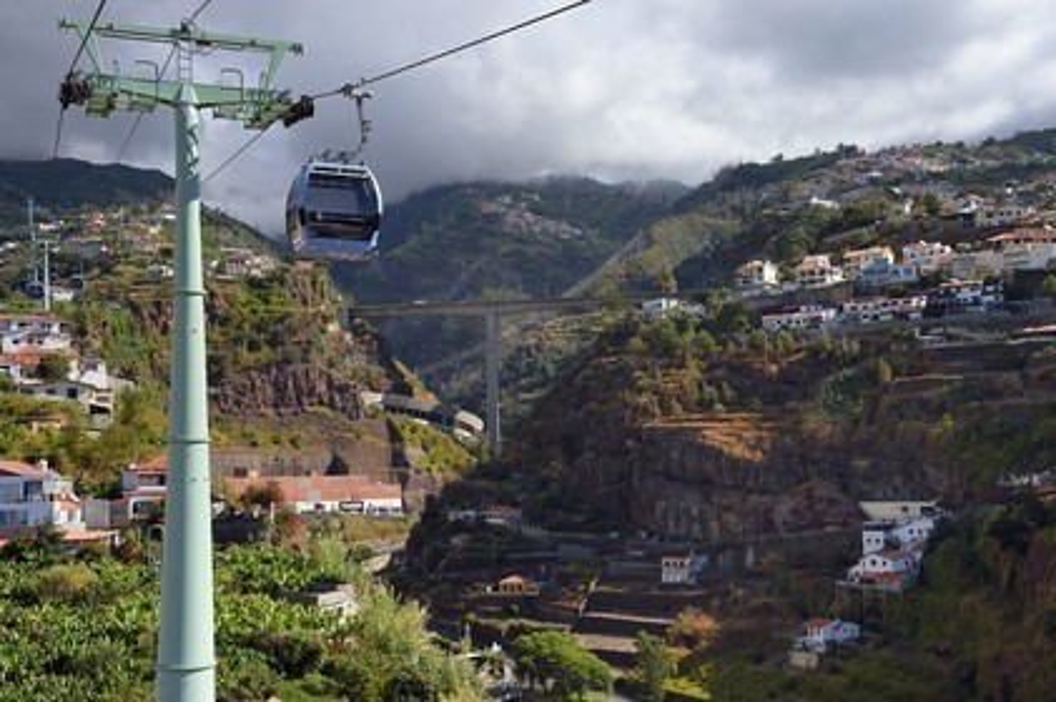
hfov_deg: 42.8
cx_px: 528
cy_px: 351
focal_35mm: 46
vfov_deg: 29.2
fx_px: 1348
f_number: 10
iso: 200
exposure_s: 1/200
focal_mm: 46
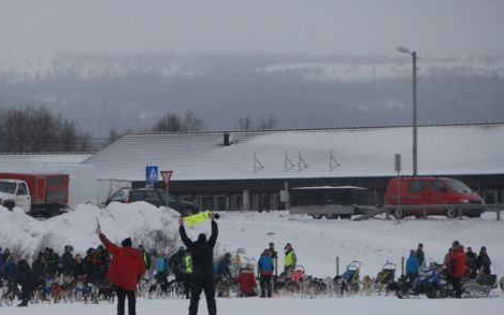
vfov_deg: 3.1
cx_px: 161
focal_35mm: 418
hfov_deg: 5.0
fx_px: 5741
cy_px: 229
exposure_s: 1/200
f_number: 8
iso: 640
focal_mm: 200
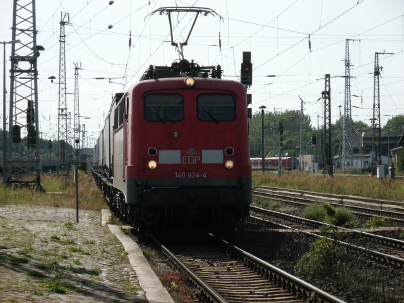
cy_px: 152
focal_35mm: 149
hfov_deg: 13.3
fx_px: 1739
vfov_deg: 10.0
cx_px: 202
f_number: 5.8
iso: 100
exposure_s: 1/534
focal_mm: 26.6
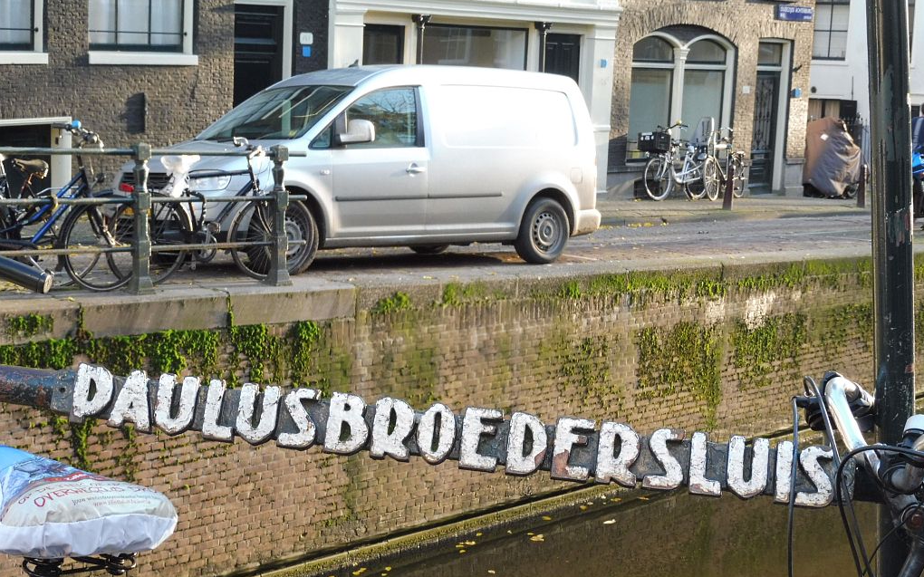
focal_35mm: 66
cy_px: 318
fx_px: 1662
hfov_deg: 31.1
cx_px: 463
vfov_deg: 19.7
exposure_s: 1/60
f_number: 4.8
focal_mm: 11
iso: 200
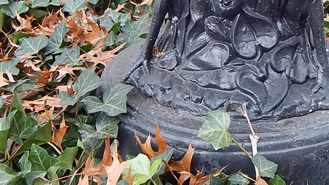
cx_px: 254
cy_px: -27
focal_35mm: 77
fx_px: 672
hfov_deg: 27.1
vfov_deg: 15.2
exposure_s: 1/30
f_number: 3.4
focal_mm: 6.8
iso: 140
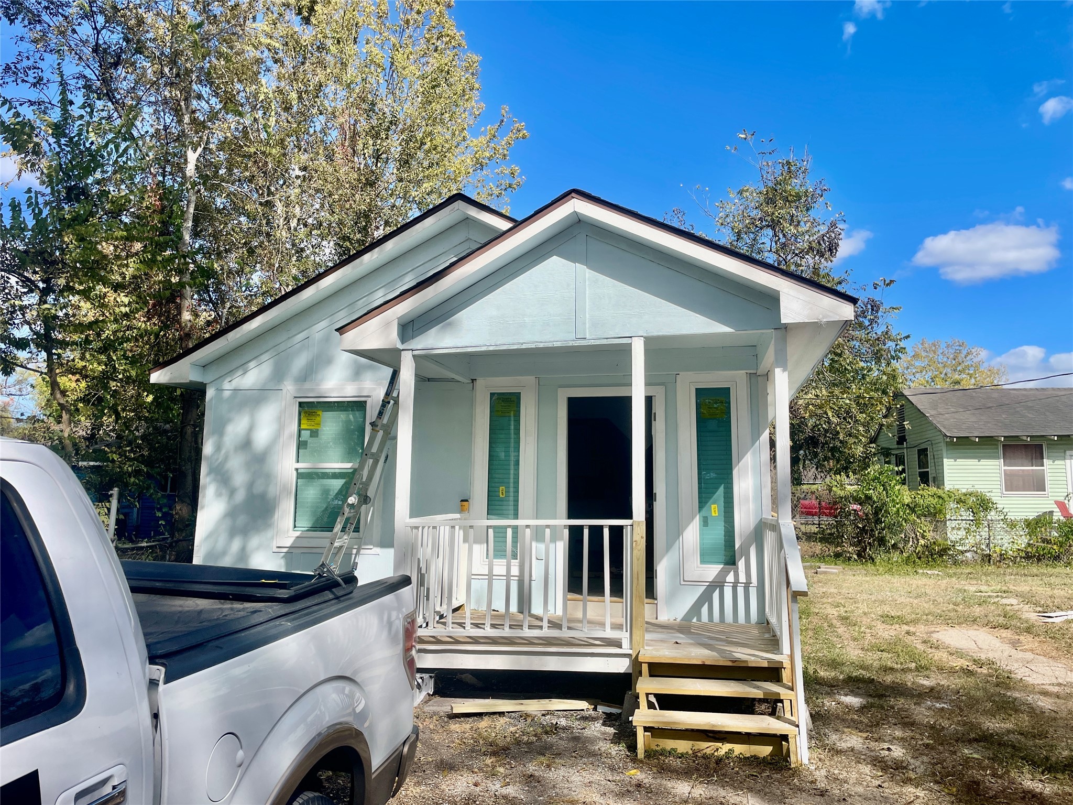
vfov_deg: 53.1
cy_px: 402
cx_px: 536
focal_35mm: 26
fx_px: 806
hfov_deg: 67.3
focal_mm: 4.2
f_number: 1.6
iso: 32
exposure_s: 1/4292
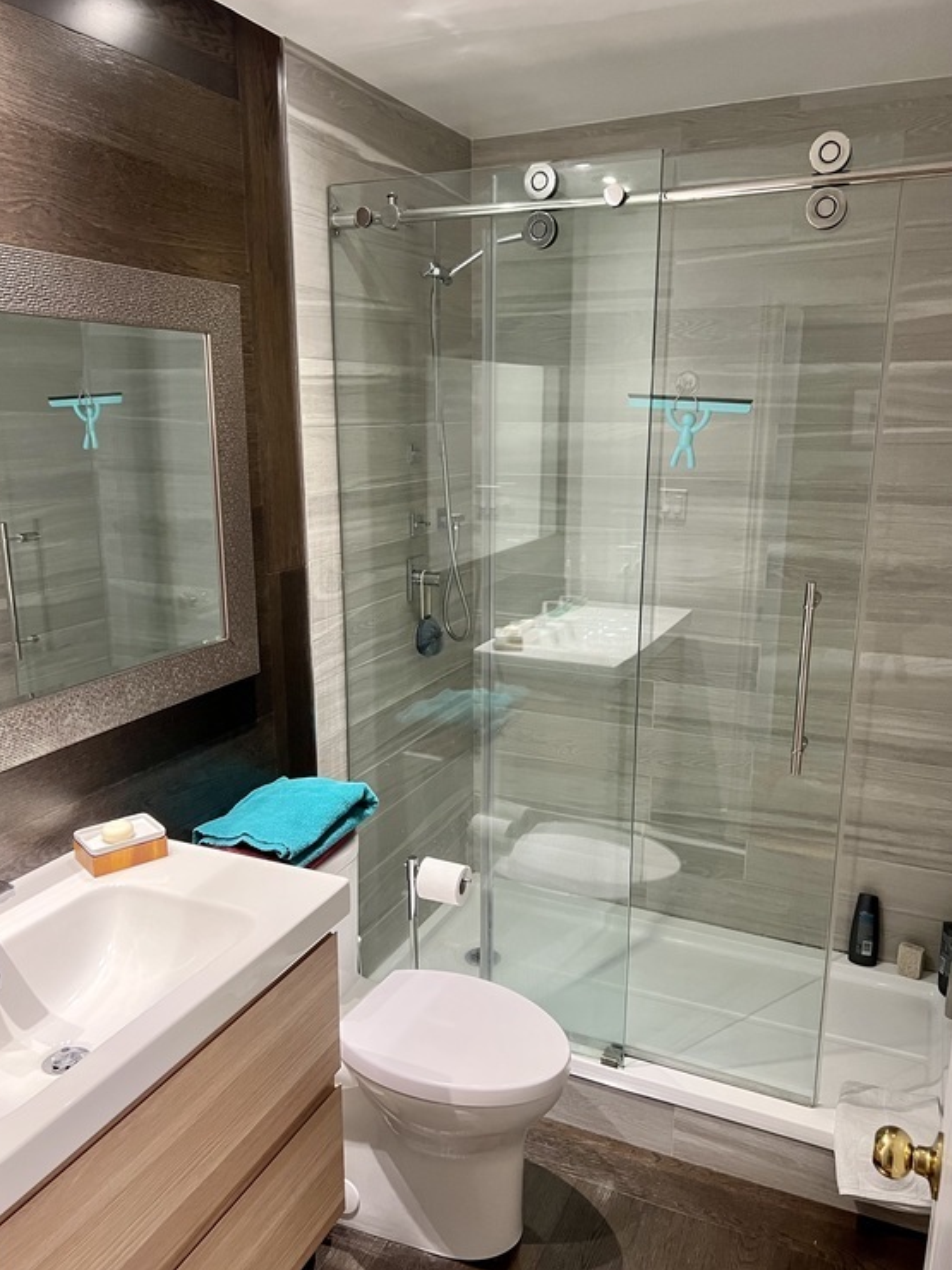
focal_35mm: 27
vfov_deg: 65.3
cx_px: 482
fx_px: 990
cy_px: 640
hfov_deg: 51.4
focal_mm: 5.7
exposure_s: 1/60
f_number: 1.5
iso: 250
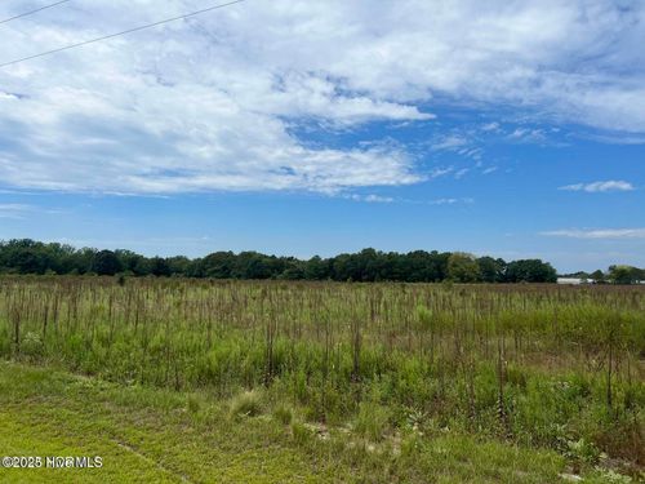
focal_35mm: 26
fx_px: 484
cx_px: 322
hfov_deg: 67.3
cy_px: 242
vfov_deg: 53.1
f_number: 1.5
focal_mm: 5.7
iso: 50
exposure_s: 1/8000
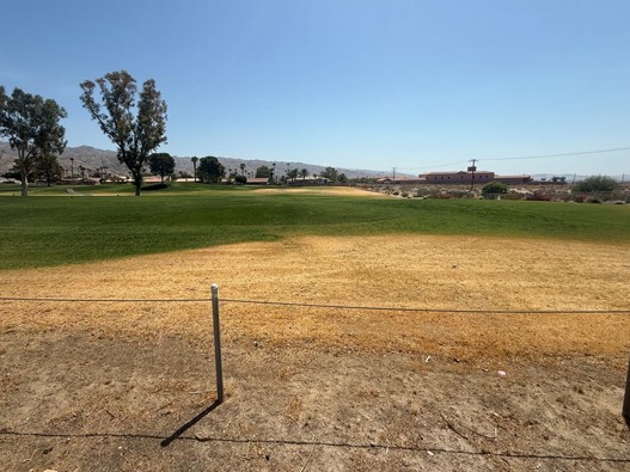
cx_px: 287
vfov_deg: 74.7
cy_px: 226
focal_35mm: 17
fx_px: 309
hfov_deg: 90.8
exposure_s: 1/3125
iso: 50
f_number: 2.2
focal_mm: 2.22
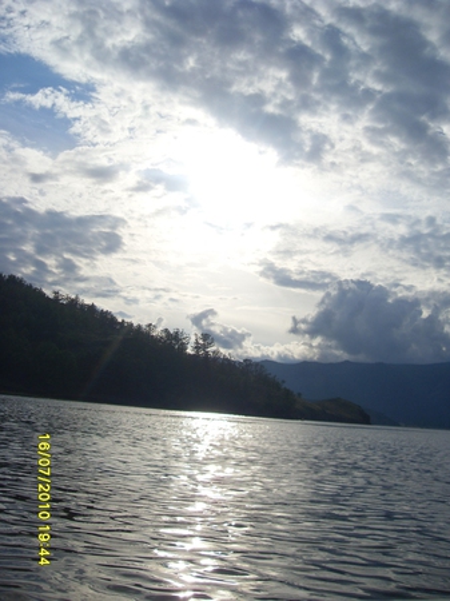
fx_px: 607
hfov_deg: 40.7
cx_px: 225
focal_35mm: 35
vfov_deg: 52.7
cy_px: 300
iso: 80
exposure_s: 1/1000
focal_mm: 6.3
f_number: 7
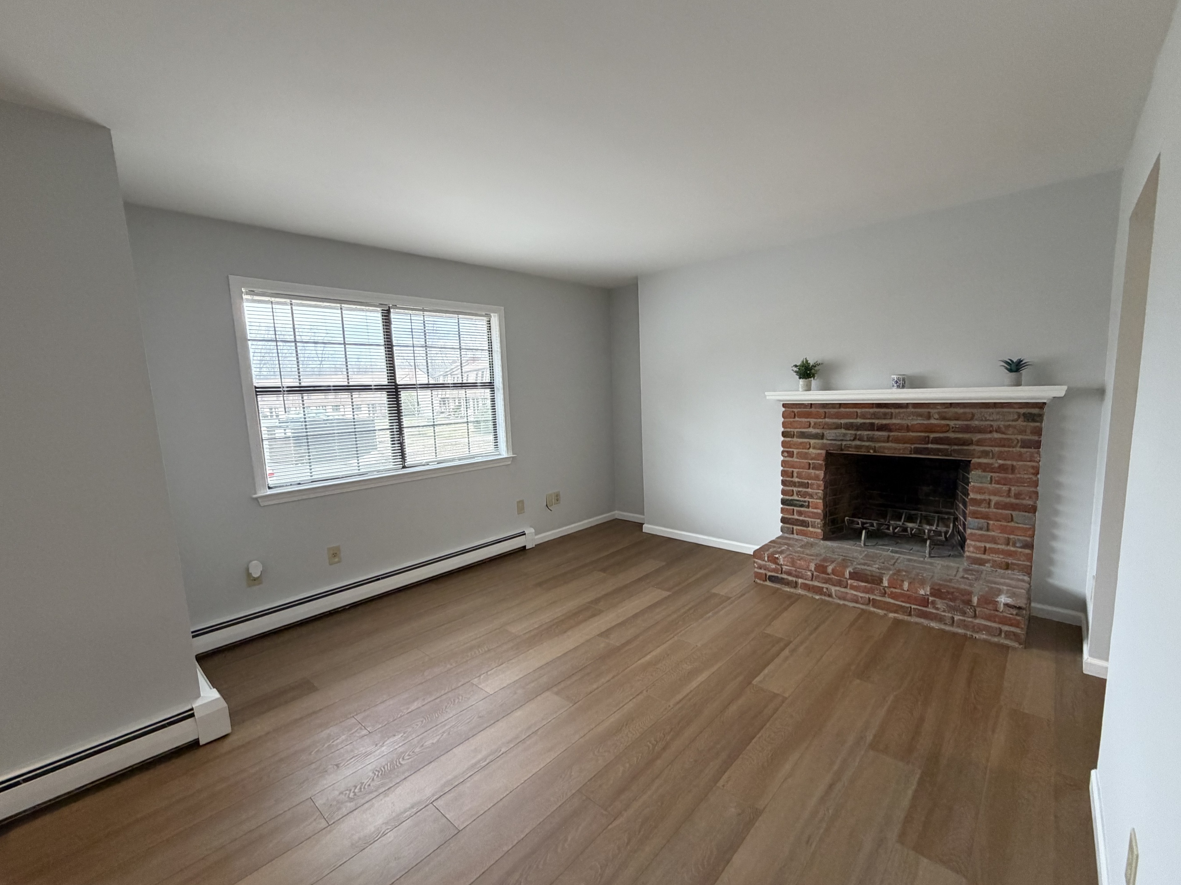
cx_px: 601
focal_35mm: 15
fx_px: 512
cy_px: 458
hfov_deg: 98.2
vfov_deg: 81.7
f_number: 2.2
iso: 320
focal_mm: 2.22
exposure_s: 1/121
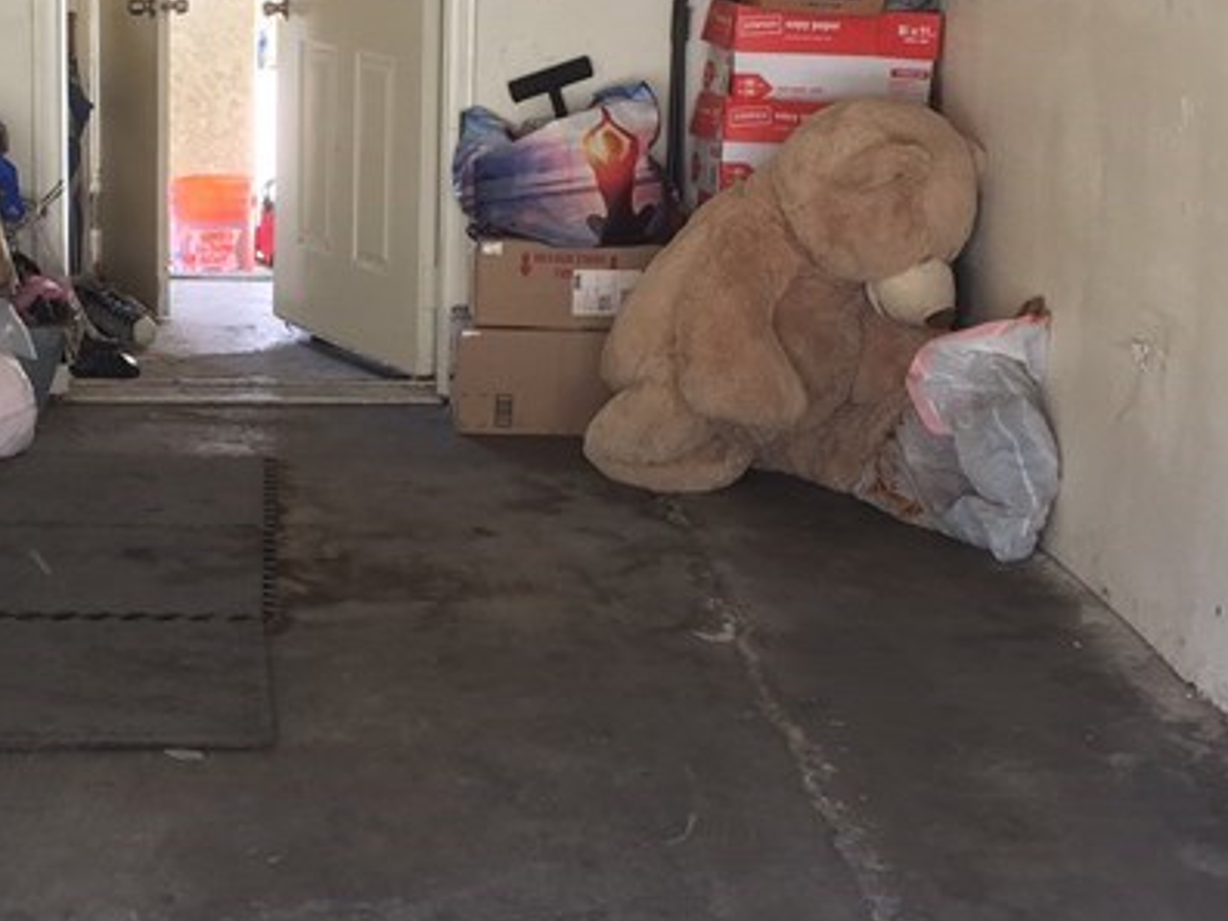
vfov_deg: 19.6
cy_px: 350
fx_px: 2661
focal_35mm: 75
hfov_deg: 25.3
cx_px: 164
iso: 32
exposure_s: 1/40
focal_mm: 4.15
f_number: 2.2
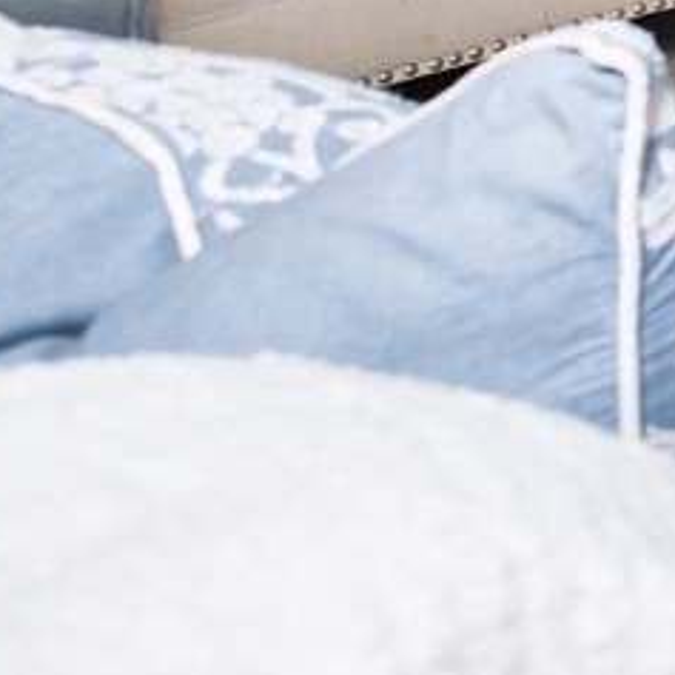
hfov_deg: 8.4
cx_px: 2652
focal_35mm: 103
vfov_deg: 13.6
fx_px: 2272
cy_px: -800
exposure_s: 1/125
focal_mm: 14
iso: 100
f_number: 2.8
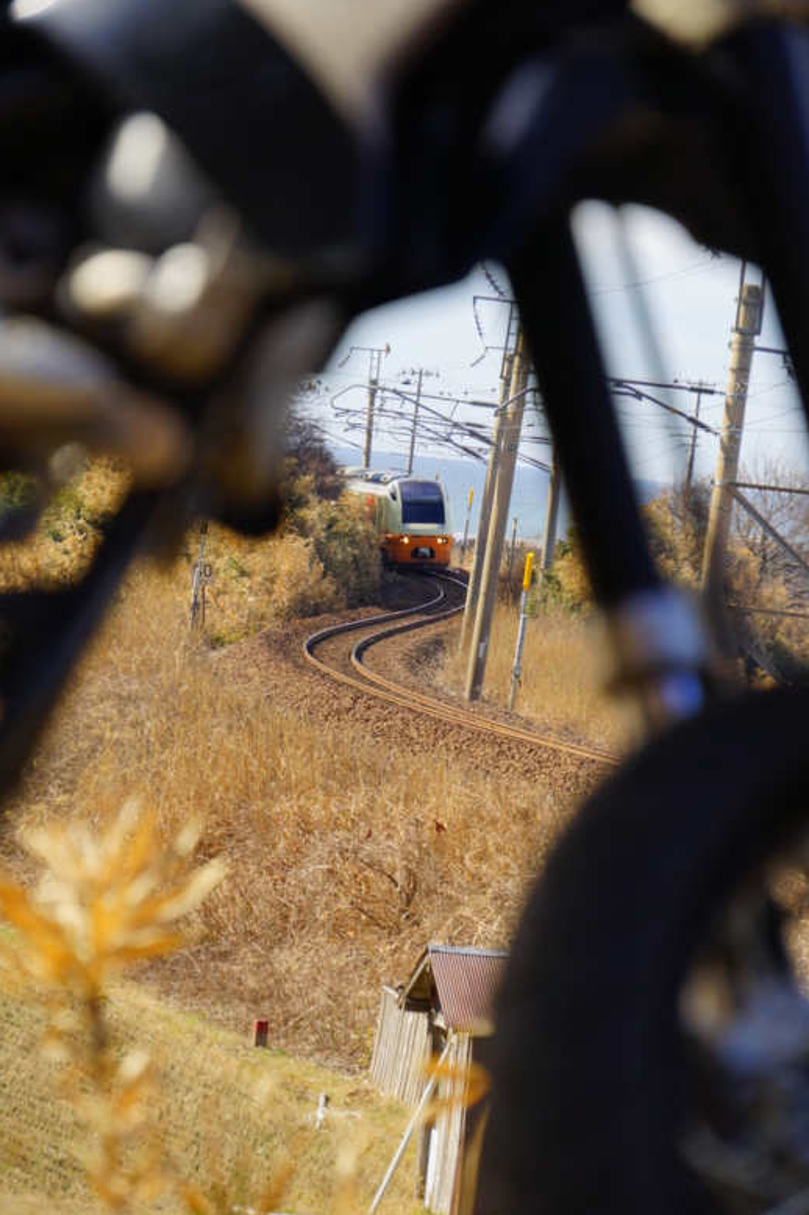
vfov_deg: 9.5
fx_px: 7287
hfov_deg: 6.4
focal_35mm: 216
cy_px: 620
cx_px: 402
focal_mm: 140
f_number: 6.7
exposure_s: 1/250
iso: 100
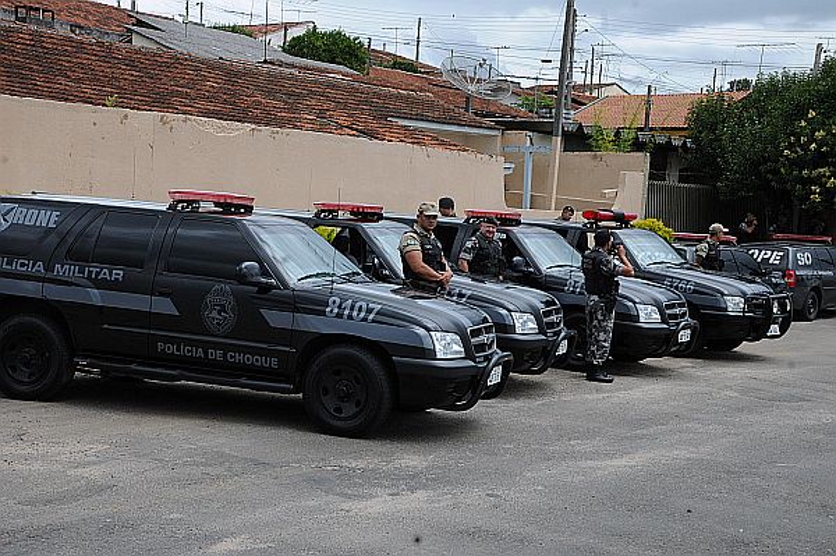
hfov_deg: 37.9
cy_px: 278
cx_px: 418
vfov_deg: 25.7
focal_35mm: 52
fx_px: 1218
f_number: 10
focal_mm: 35
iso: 500
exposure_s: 1/400
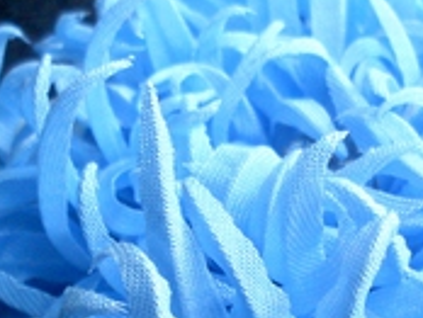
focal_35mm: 120
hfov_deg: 16.3
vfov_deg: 12.3
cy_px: 283
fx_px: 1468
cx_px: 333
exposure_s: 1/30
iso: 200
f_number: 2.8
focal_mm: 6.3
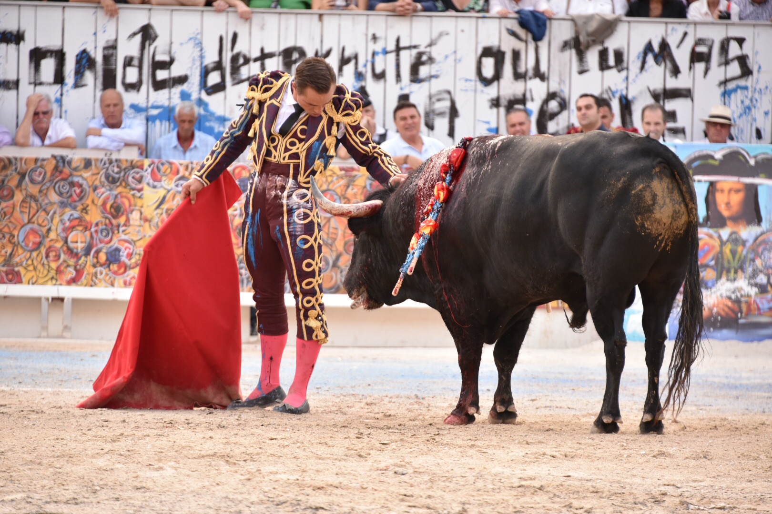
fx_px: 4503
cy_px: 257
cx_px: 386
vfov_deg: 6.5
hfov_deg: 9.8
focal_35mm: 210
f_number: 5.6
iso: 1250
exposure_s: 1/320
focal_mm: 210
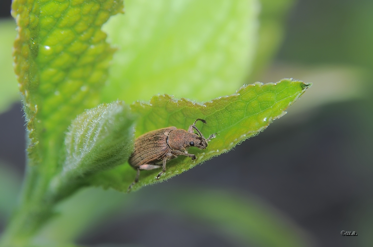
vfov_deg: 8.7
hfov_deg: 13.1
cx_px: 186
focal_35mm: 158
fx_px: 1629
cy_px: 124
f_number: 9
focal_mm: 105
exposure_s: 1/60
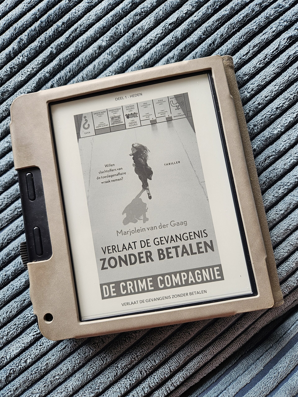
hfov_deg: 58.9
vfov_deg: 73.9
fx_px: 264
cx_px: 149
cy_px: 198
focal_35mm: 23
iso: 100
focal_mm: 5.4
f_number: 1.8
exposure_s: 1/100
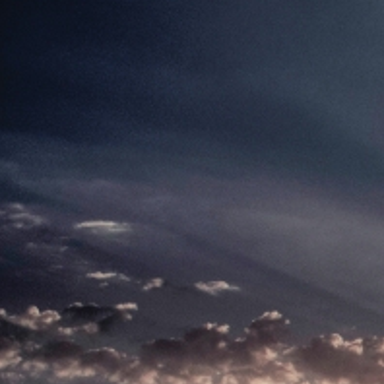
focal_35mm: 211
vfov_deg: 8.1
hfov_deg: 7.8
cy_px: 649
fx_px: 2648
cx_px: 865
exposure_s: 1/2500
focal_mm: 32
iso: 100
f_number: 4.5
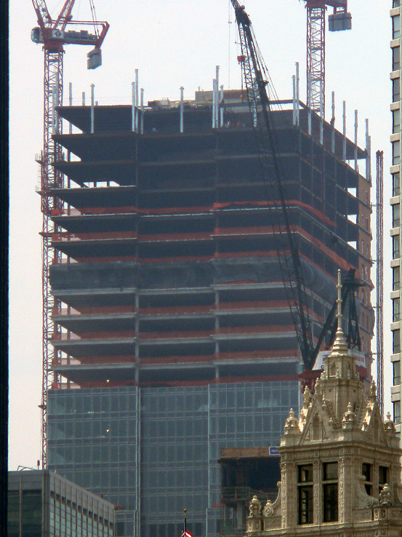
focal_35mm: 527
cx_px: 232
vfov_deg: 3.8
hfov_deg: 2.8
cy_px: 290
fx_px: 8165
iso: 80
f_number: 5.6
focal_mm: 72
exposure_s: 1/640
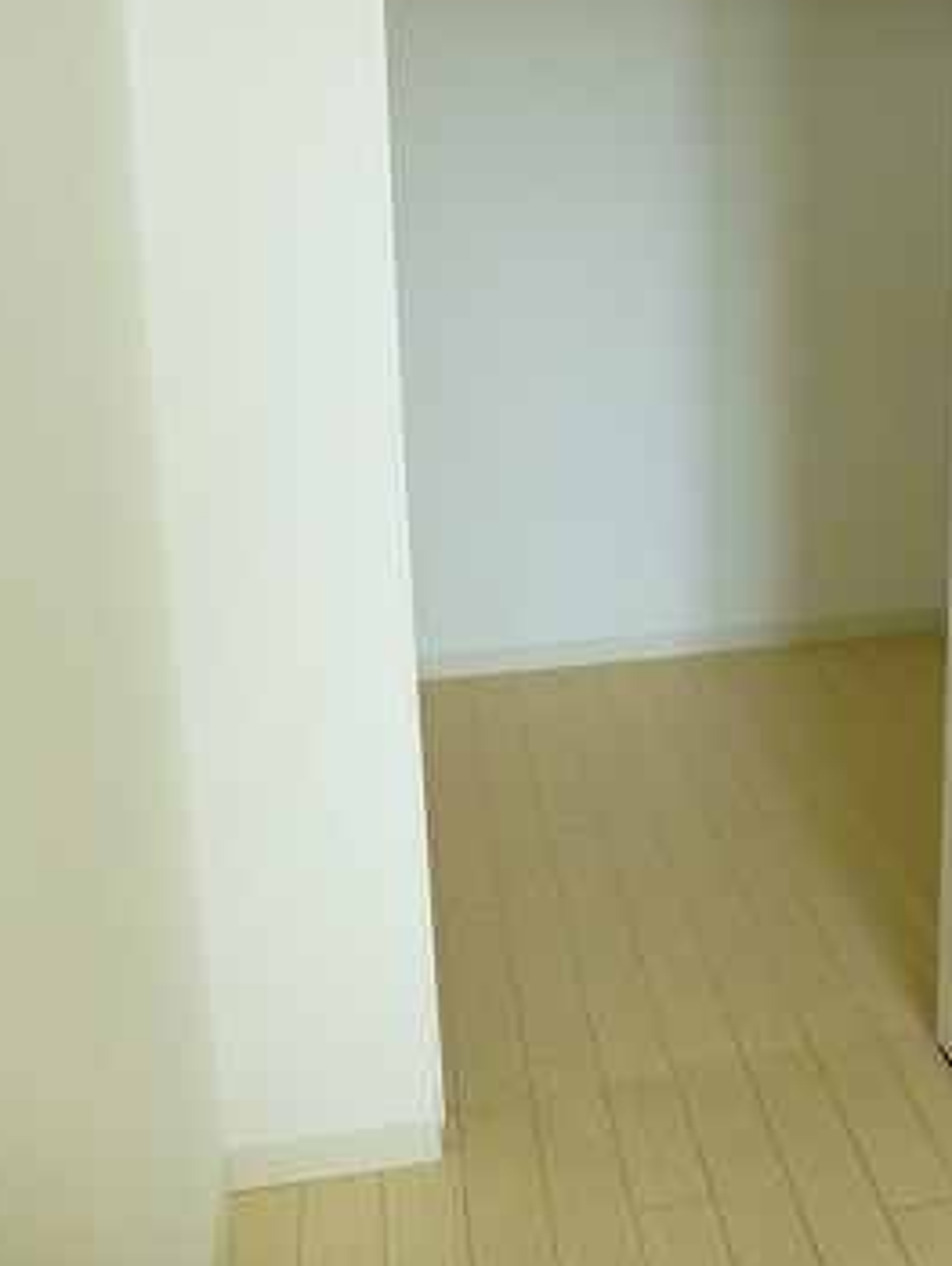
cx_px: 700
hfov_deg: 37.0
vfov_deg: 47.2
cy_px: 326
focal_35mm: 38
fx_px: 1392
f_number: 3.1
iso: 200
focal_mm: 4.5
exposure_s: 1/60
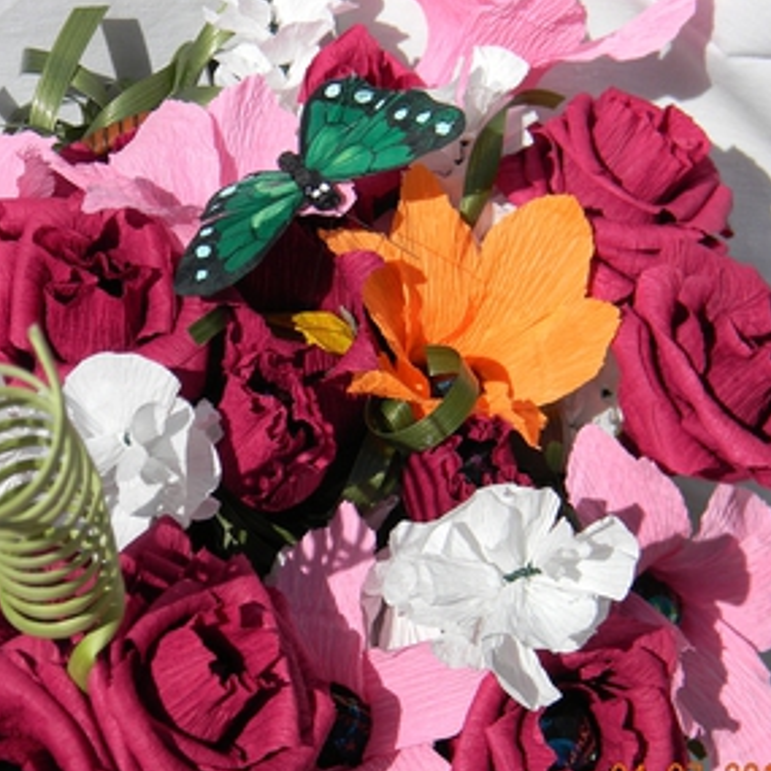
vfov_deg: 15.0
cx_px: 376
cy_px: 417
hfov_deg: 15.0
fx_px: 2923
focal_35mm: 116
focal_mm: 15.1
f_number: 9
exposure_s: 1/325
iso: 80
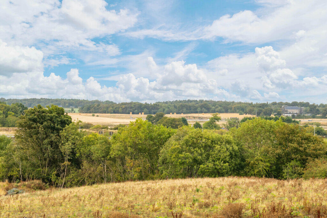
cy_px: 109
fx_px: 954
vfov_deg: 13.0
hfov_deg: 19.5
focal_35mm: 105
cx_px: 164
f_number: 9
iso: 320
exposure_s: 1/400
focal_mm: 70
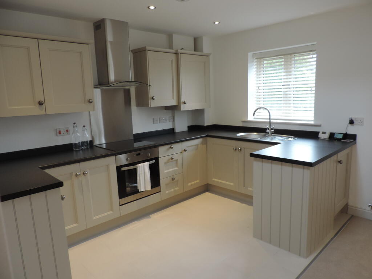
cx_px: 186
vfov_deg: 56.8
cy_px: 140
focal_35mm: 24
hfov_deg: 71.6
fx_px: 258
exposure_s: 1/30
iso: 160
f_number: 3
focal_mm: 4.3
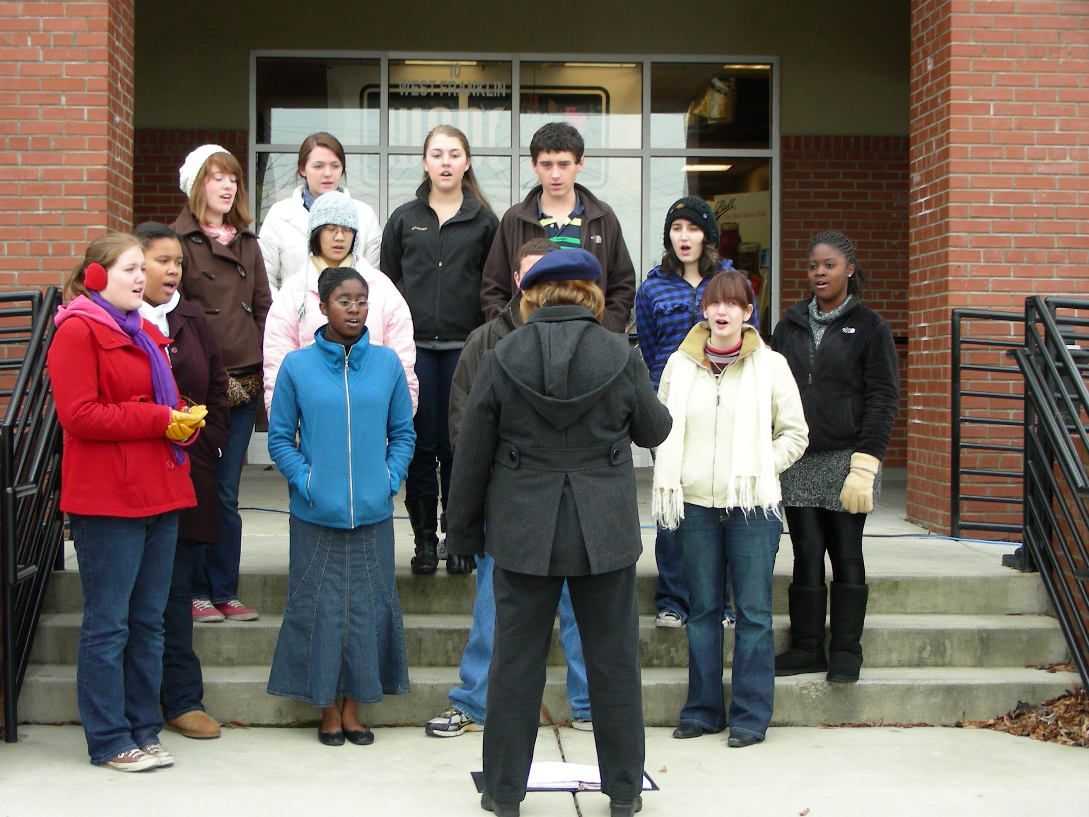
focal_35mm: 63
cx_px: 544
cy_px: 408
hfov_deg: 30.7
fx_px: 1982
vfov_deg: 23.3
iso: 50
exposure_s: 1/100
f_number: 3.5
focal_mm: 10.5
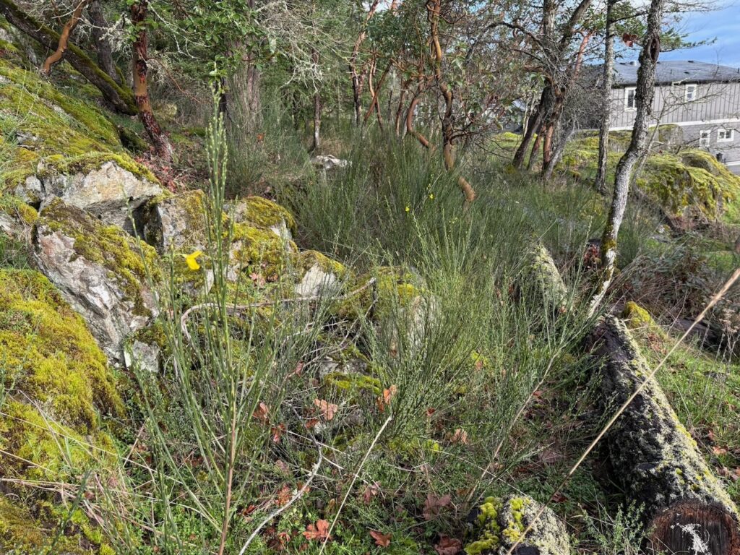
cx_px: 370
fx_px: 556
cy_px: 278
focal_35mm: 26
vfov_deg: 53.1
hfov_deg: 67.3
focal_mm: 5.96
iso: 50
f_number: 1.6
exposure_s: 1/414
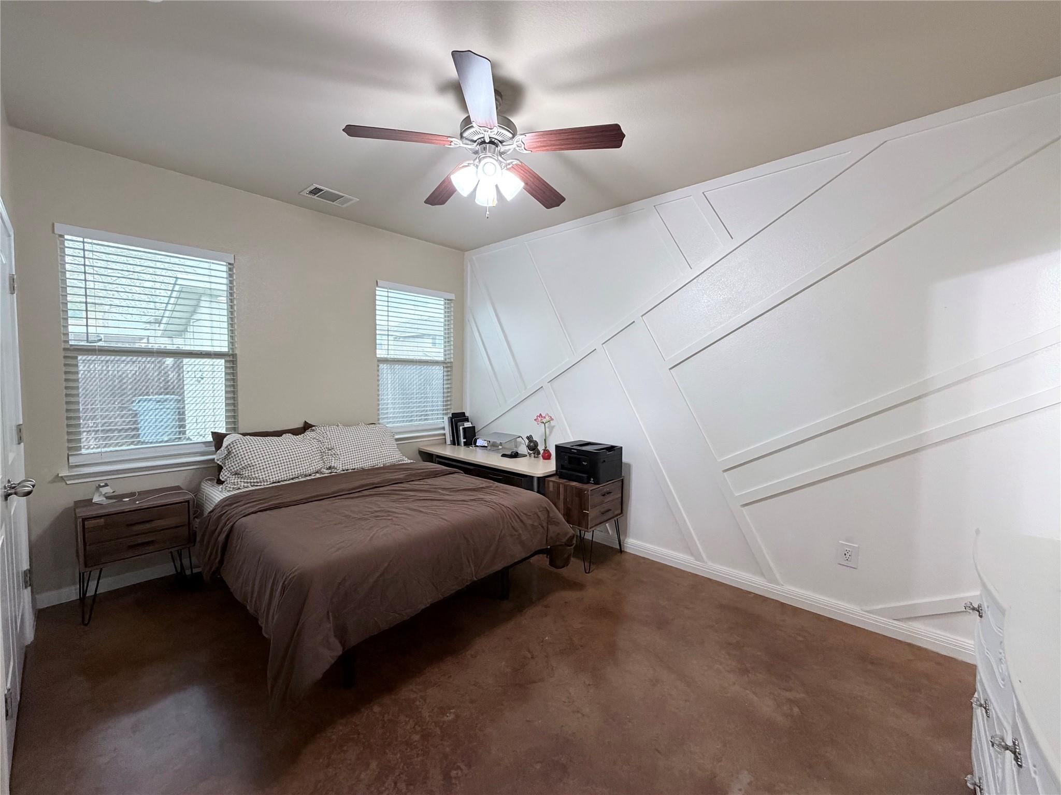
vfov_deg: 85.7
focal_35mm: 14
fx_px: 429
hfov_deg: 102.1
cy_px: 398
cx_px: 530
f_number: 2.2
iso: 320
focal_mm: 2.22
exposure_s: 1/60
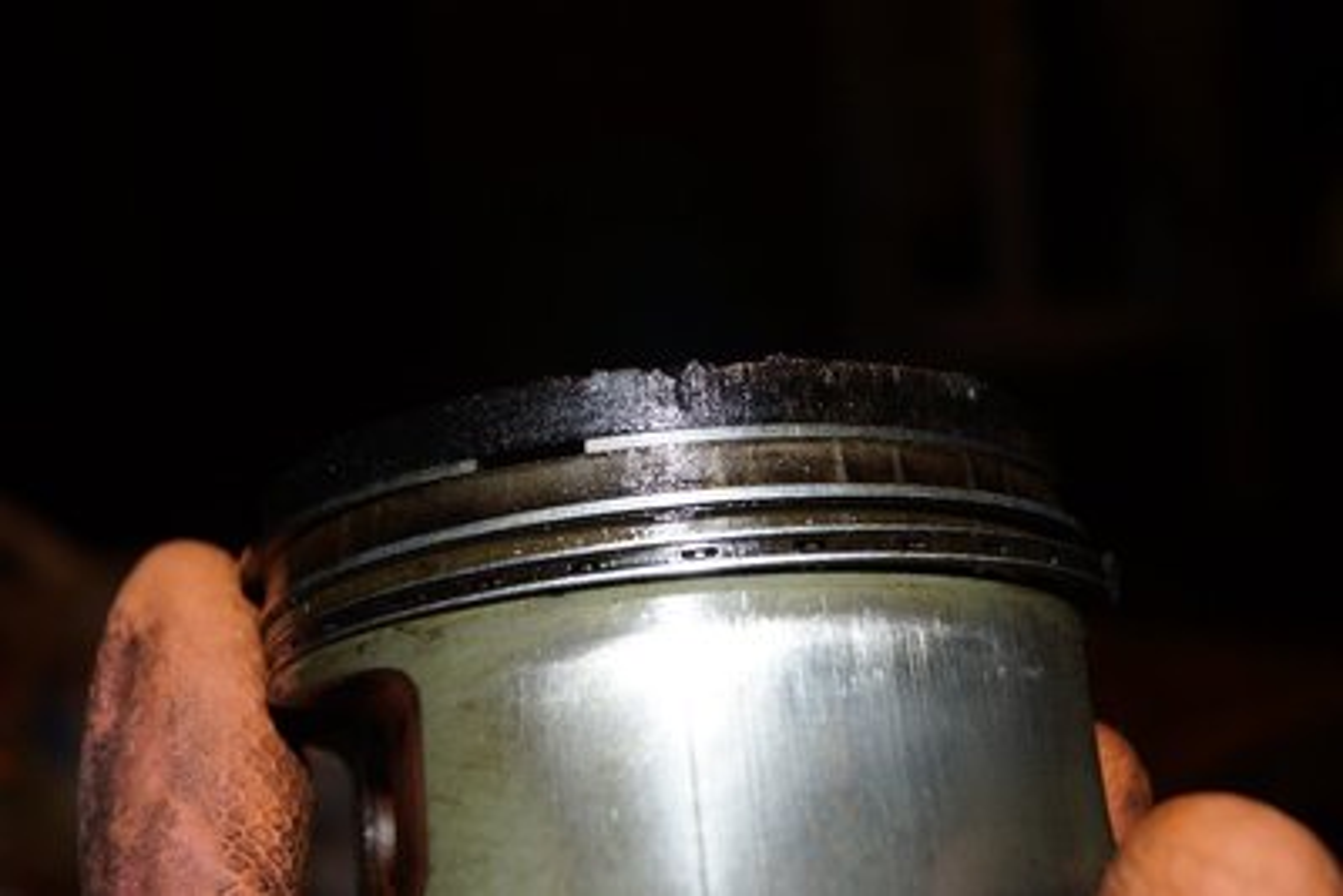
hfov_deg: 43.6
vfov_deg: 29.9
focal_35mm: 45
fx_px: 1679
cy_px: 448
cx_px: 672
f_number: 5.6
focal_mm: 30
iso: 100
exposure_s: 1/60
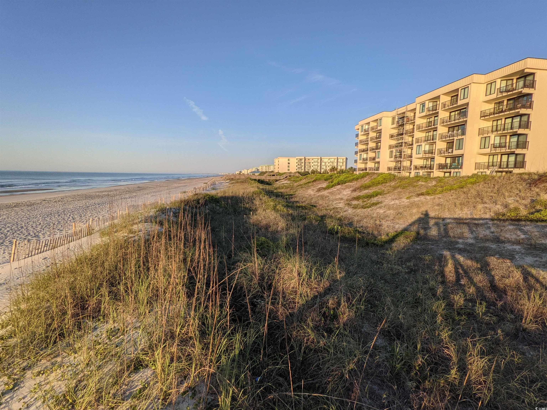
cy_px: 205
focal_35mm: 16
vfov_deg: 78.1
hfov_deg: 94.5
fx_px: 253
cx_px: 274
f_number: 2.2
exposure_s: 1/935
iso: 35
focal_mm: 2.22
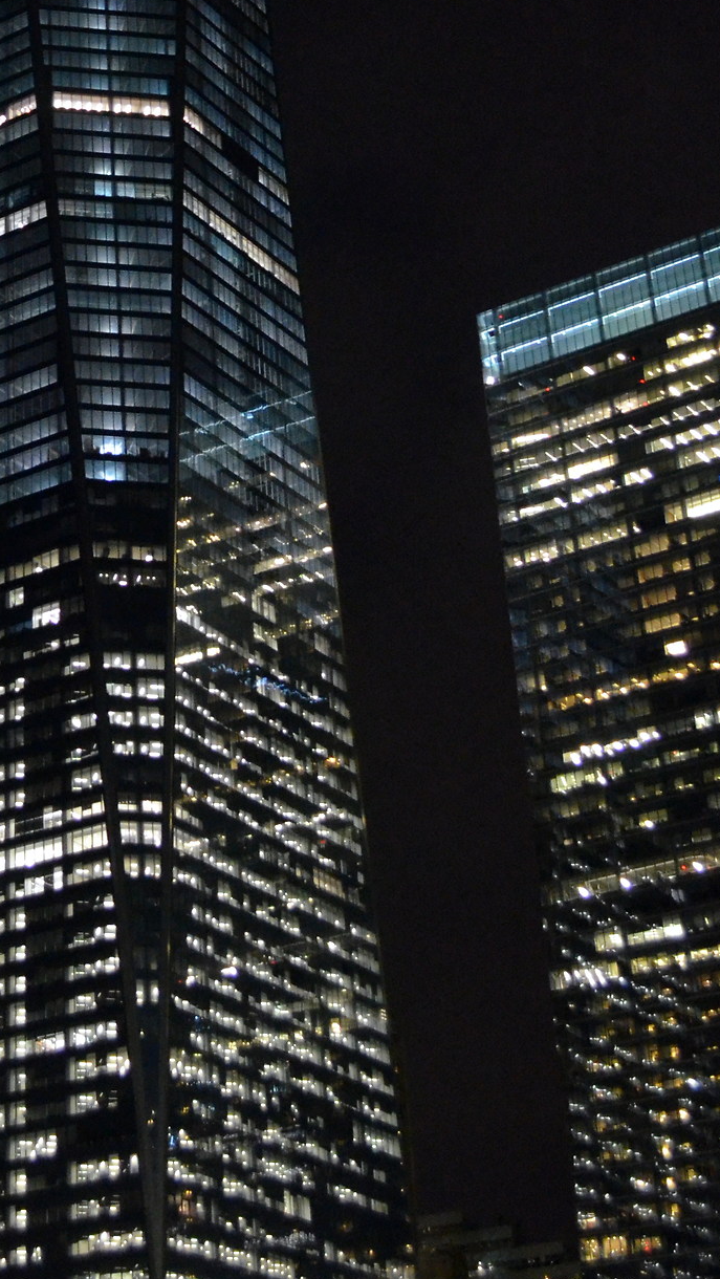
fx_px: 2510
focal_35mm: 74
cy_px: 278
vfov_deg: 28.1
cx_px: -8
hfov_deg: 16.0
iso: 3200
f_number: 4
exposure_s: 1/25
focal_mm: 24
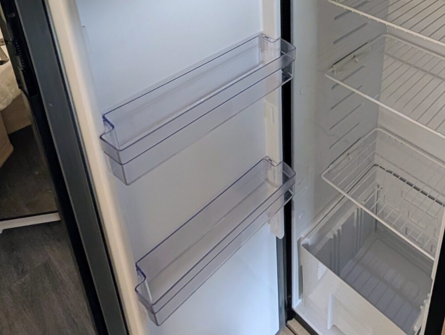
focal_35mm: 31
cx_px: 322
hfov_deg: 56.1
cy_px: -18
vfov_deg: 38.9
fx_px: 399
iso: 182
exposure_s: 1/116
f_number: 1.7
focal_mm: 2.02
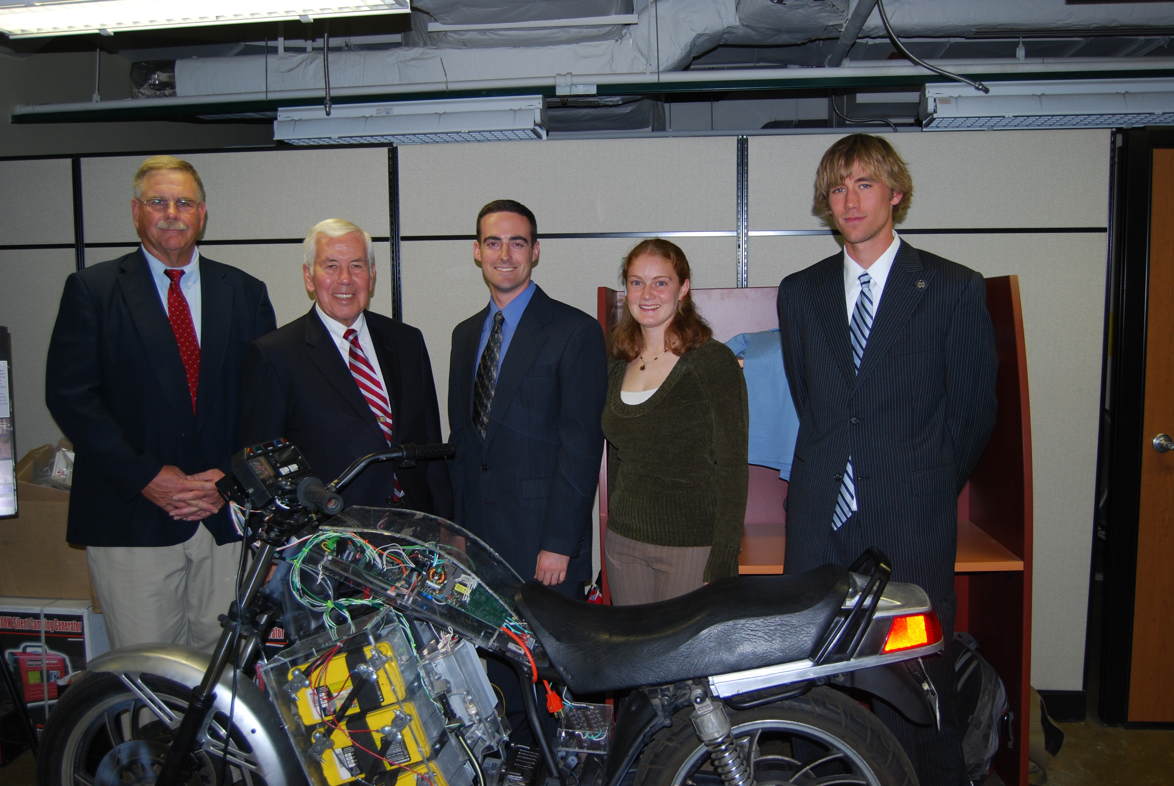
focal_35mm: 30
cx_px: 587
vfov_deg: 43.7
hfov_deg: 61.9
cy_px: 393
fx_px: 980
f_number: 3.8
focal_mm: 20
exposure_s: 1/60
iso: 200
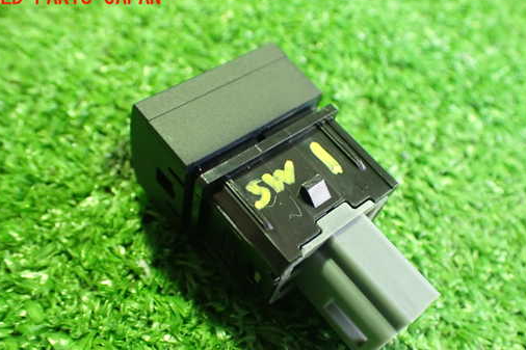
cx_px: 284
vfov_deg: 35.7
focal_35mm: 37
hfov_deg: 51.8
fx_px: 540
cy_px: 218
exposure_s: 1/30
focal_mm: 5.4
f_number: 2.3
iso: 1000
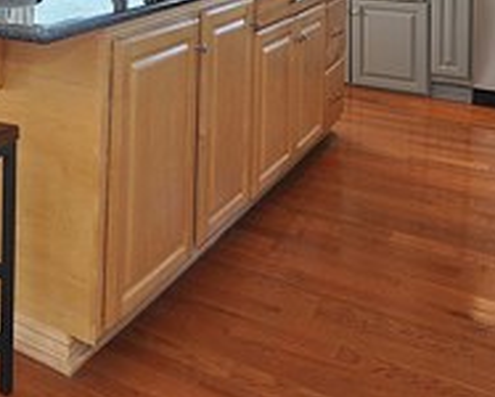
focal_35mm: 48
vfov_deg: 26.7
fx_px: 704
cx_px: -34
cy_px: -118
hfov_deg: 34.1
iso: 320
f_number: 8
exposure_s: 1/25
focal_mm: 10
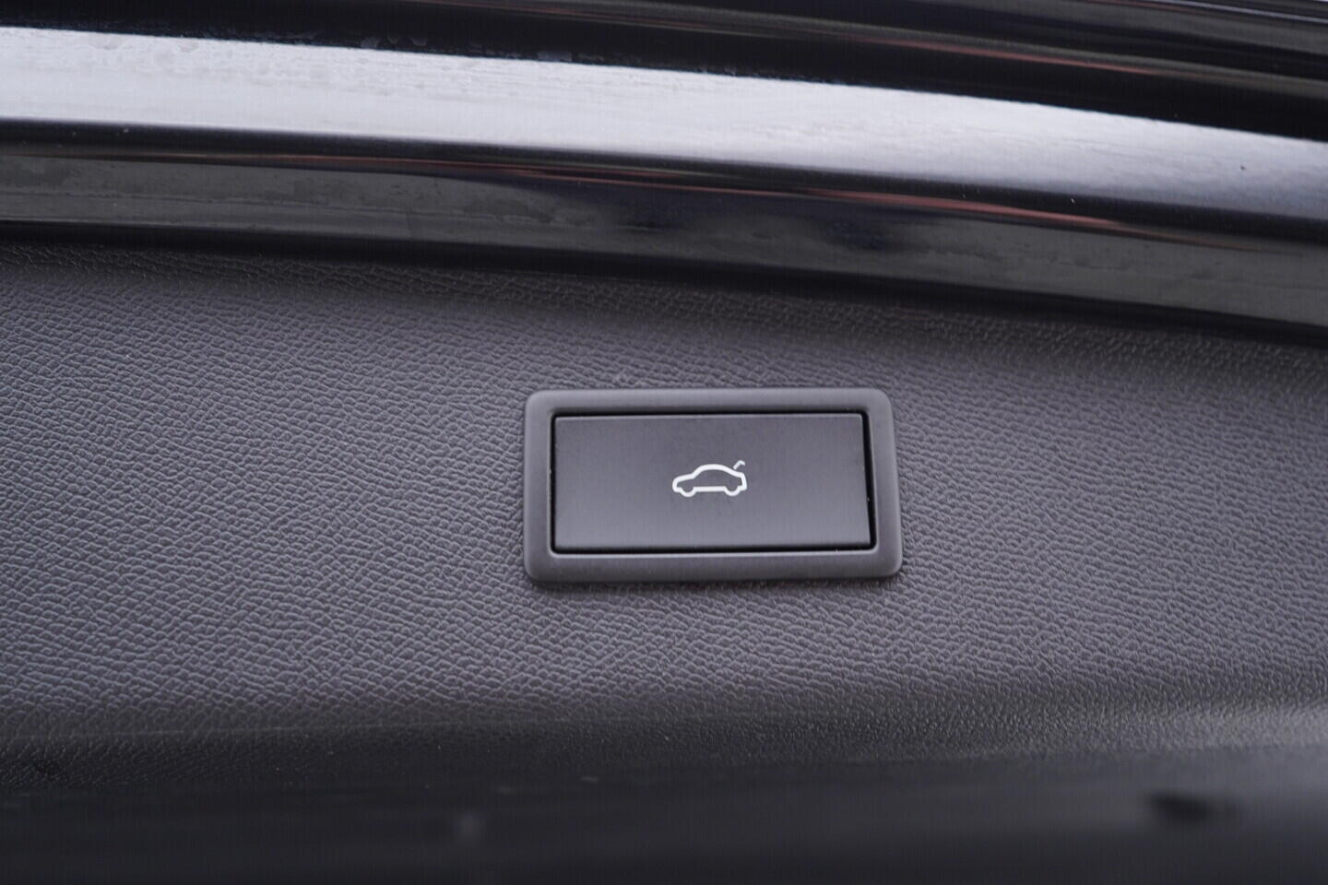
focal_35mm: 36
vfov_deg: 36.9
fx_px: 1328
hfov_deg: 53.1
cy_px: 442
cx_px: 664
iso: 400
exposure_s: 1/40
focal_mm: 24
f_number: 2.8
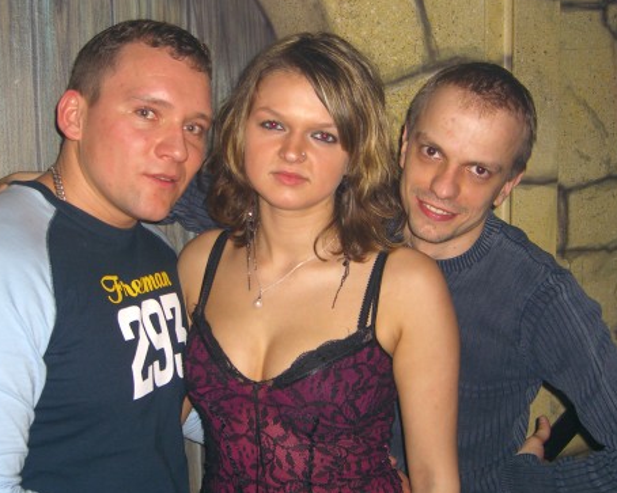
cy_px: 240
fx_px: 895
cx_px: 279
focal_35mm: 49
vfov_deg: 30.8
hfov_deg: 38.0
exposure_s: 1/60
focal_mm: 7.9
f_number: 2.8
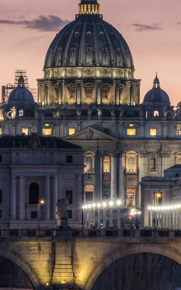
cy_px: 209
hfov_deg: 5.0
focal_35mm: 265
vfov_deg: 7.9
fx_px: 2090
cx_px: 90
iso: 50
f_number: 16
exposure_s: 13
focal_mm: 120
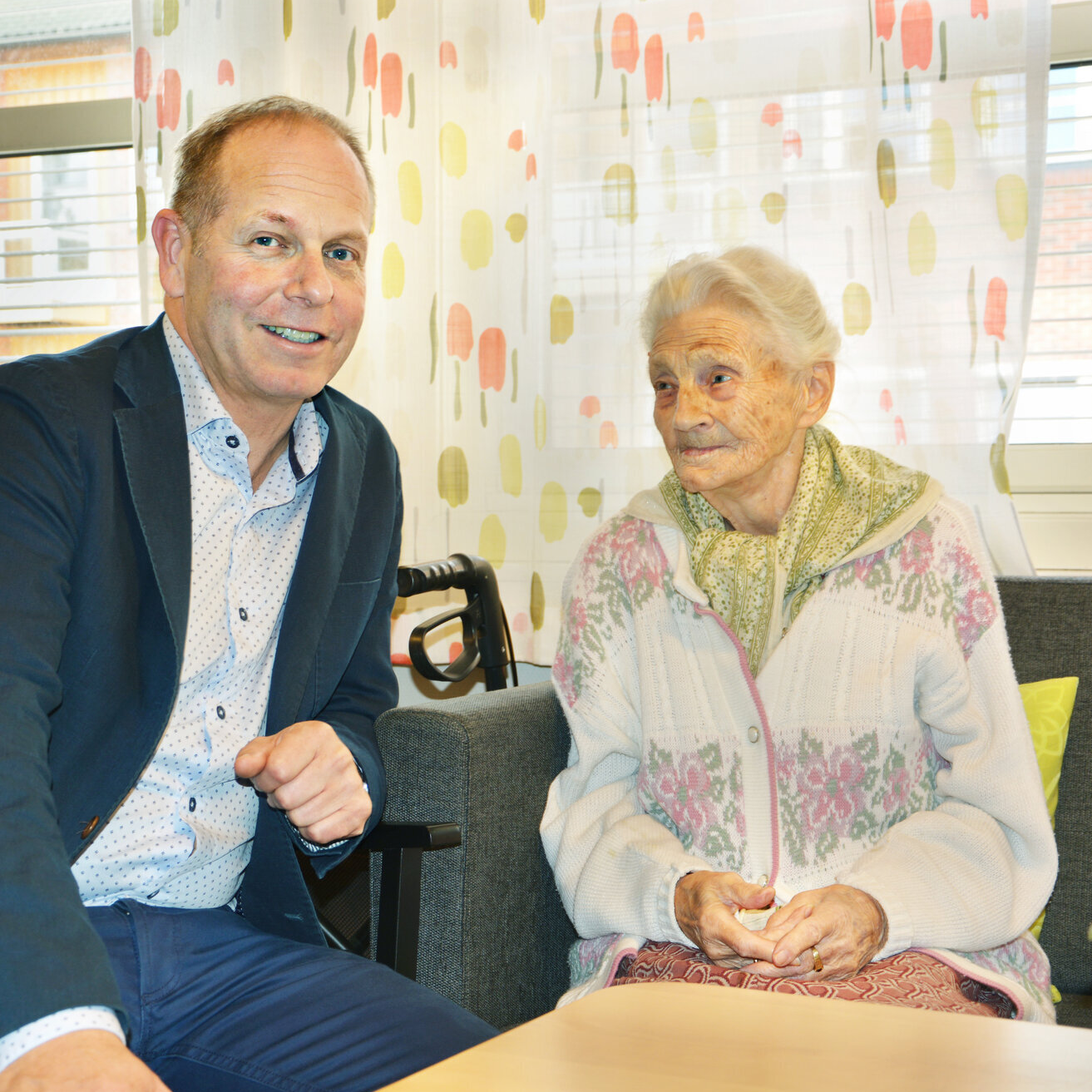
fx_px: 2356
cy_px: 545
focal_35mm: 66
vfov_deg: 26.1
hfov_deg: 26.1
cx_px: 452
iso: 200
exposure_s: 1/30
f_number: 4.2
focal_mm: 34
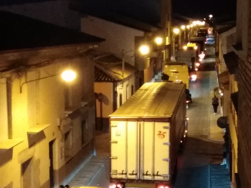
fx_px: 181
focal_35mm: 25
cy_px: 94
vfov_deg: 54.9
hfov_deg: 69.4
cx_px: 126
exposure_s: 1/14.3
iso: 1249
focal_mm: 3.37
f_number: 2.2
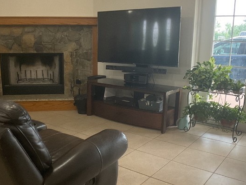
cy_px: 104
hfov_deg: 34.3
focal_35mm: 56
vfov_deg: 26.1
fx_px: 398
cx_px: 109
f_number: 1.8
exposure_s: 1/60
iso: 200
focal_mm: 3
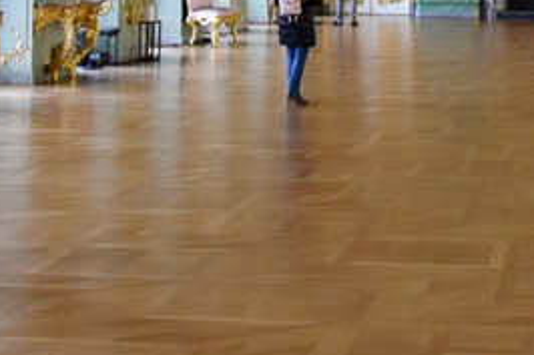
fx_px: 1808
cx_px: 353
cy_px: -337
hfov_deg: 16.8
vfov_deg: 10.4
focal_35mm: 122
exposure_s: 1/80
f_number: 4.5
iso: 800
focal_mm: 18
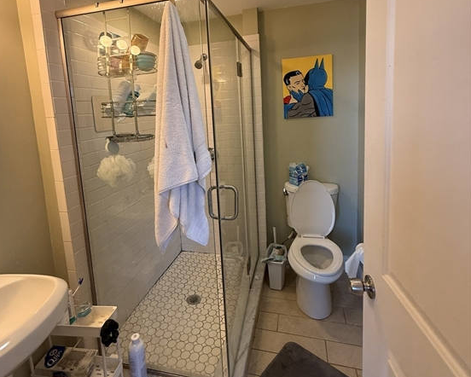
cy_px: 144
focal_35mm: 19
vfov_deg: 69.9
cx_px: 228
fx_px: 265
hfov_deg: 83.2
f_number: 2.2
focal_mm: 2.22
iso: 200
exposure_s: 1/120
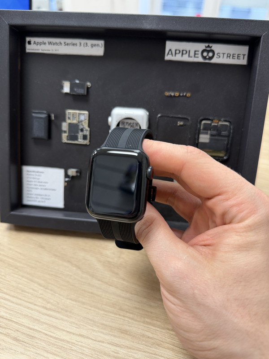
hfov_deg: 56.8
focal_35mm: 24
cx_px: 134
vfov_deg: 71.6
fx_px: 249
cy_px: 180
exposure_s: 1/100
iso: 160
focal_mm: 6.76
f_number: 1.78
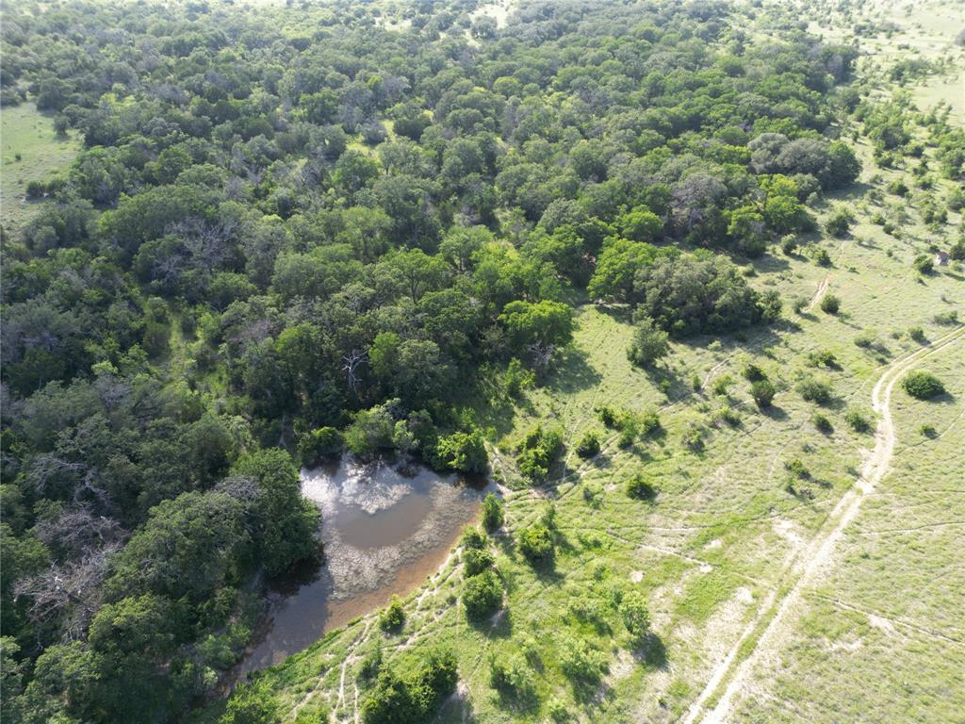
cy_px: 362
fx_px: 669
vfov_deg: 56.8
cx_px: 482
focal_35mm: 24
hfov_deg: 71.6
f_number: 1.7
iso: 110
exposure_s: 1/640
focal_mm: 6.72
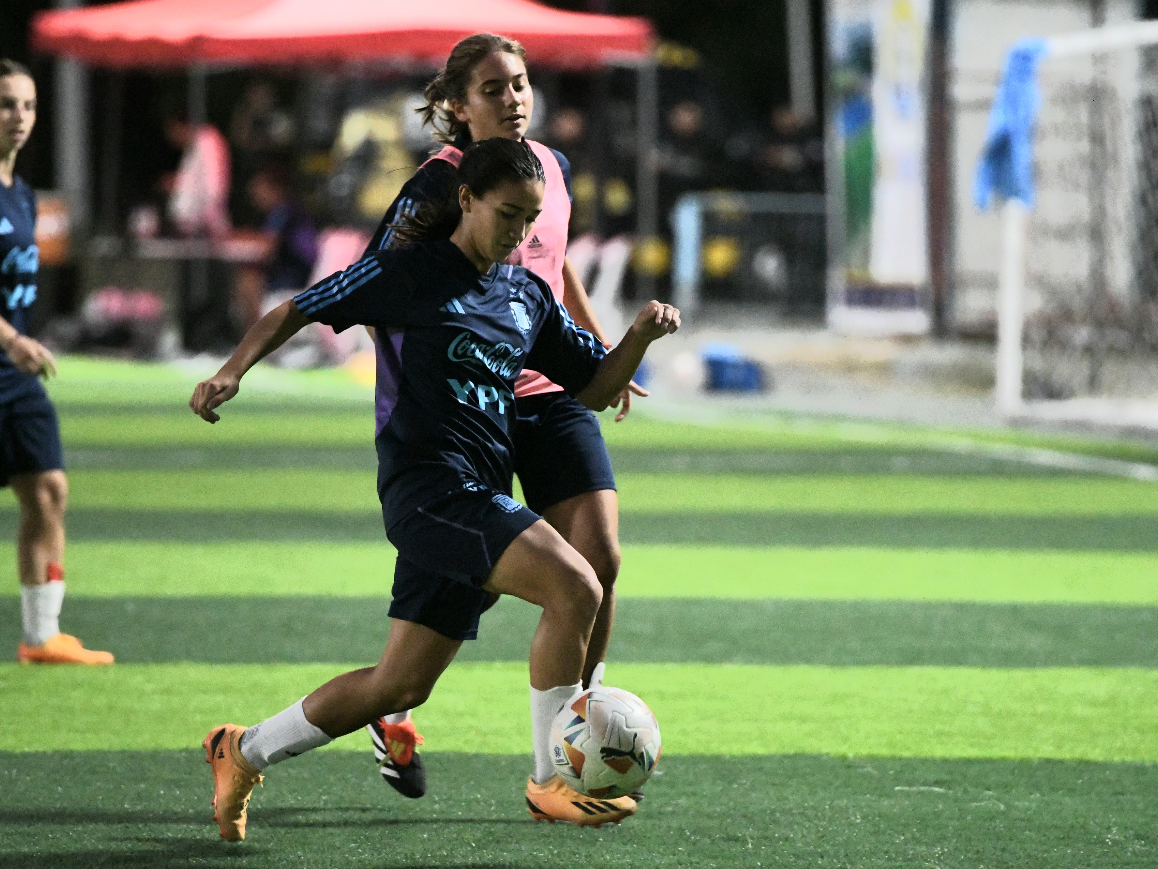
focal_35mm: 325
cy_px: 434
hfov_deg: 6.1
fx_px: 10873
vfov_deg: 4.6
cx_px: 621
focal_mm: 200
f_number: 2.8
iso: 14400
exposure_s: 1/1000
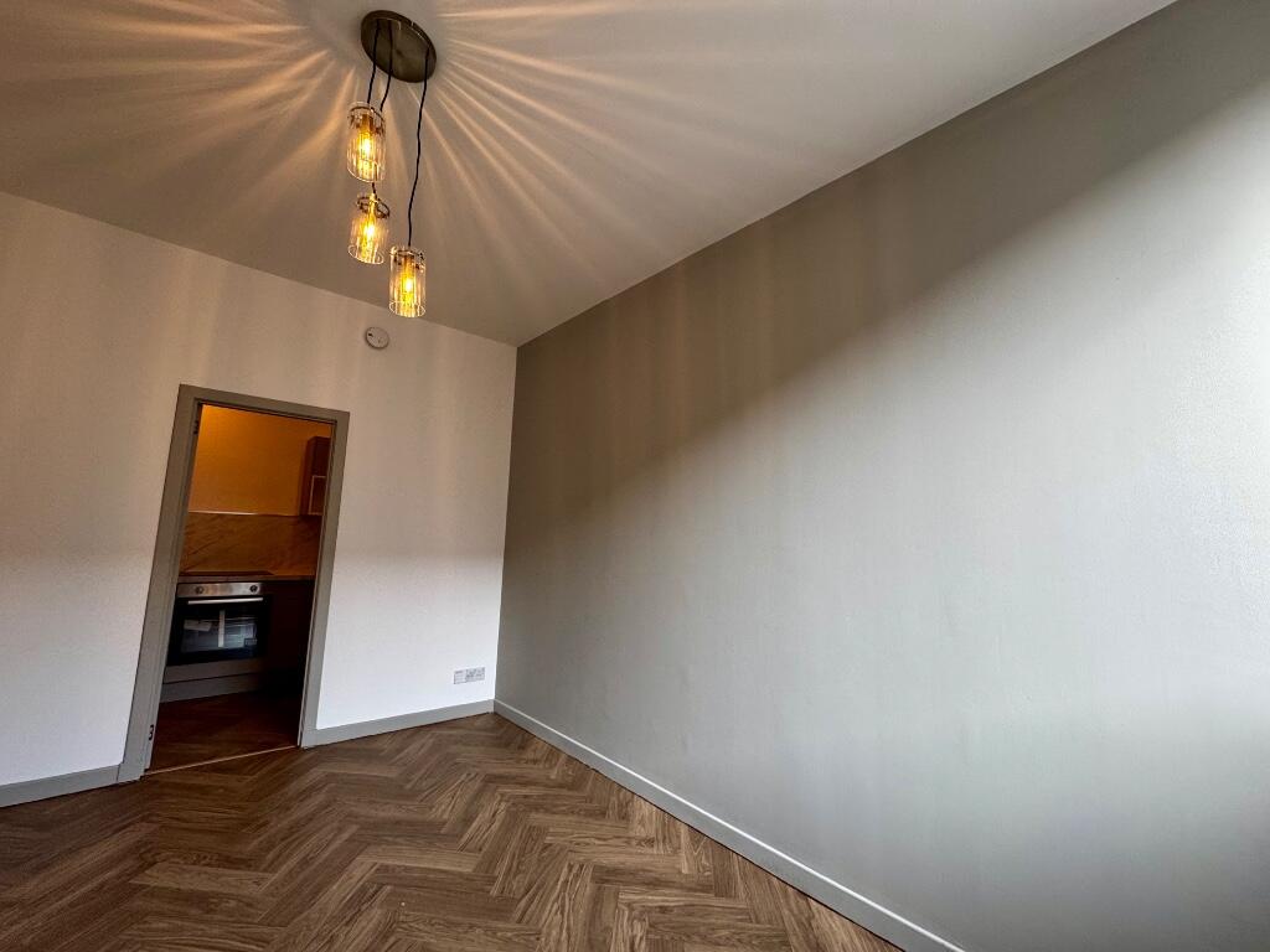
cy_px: 476
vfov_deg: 85.7
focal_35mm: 14
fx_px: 514
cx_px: 635
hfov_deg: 102.1
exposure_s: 1/100
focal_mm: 2.22
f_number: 2.2
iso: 160
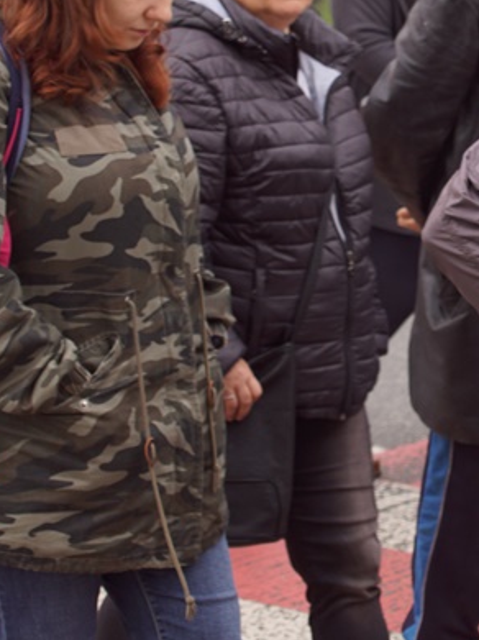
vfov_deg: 13.3
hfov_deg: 9.9
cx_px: 538
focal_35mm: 148
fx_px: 2734
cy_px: 121
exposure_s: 1/200
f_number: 5
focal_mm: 40
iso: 100
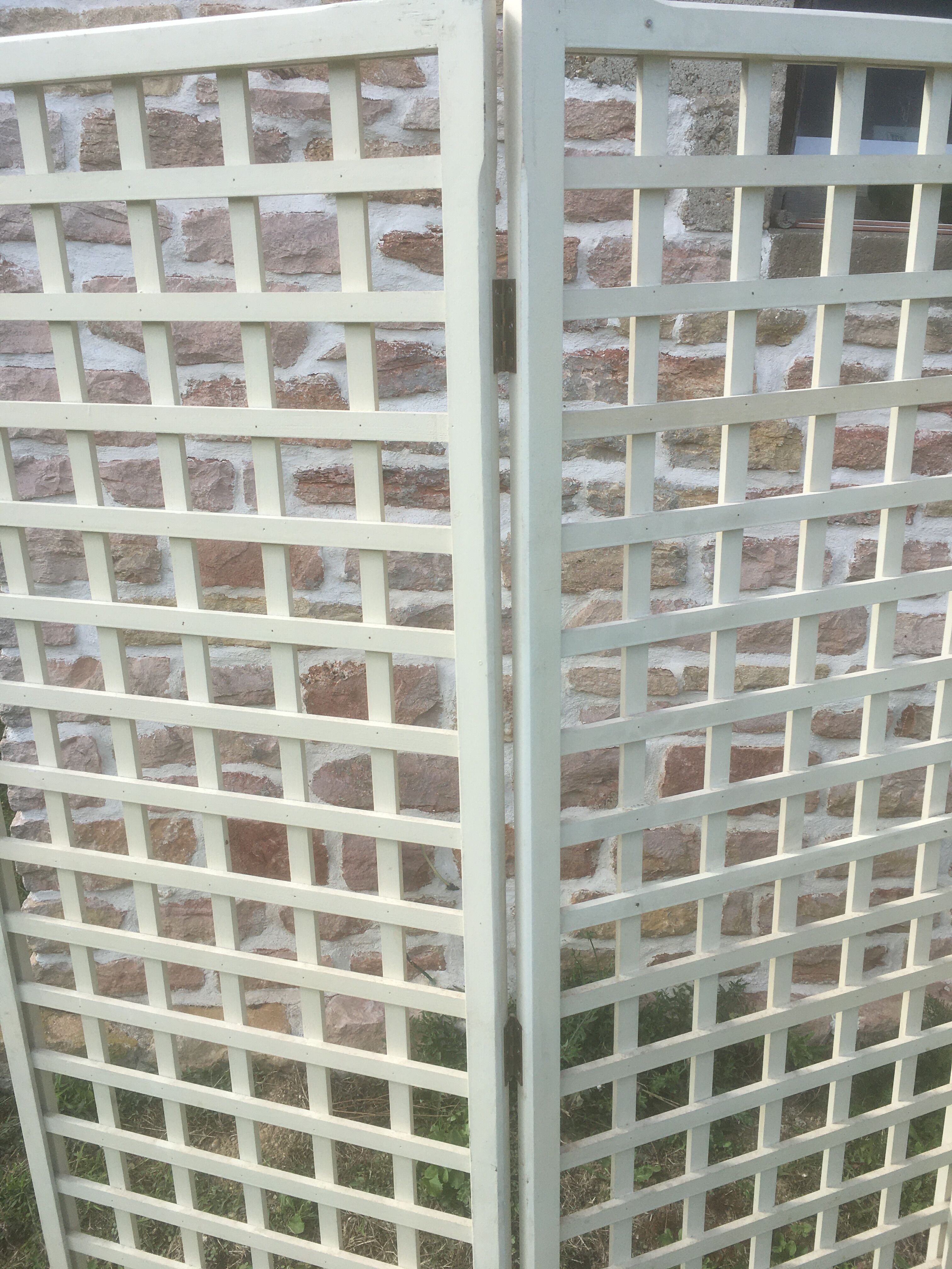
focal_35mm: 29
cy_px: 634
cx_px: 476
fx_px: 1063
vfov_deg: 61.7
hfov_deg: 48.2
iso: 25
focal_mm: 4.15
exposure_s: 1/601
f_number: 2.2
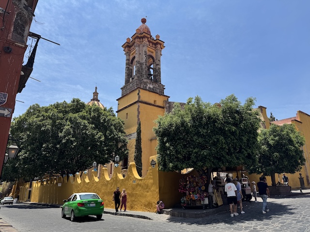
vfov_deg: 56.8
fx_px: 215
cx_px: 155
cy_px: 116
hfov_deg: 71.6
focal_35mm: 24
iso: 80
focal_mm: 6.76
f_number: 1.78
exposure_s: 1/4310
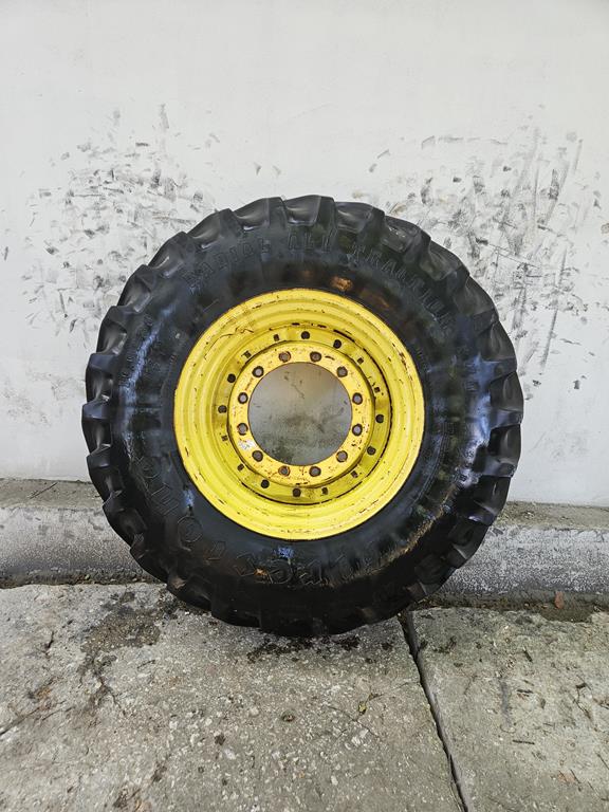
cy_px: 406
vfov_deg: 73.9
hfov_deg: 58.9
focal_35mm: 23
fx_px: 540
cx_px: 304
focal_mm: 5.4
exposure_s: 1/180
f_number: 1.8
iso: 125
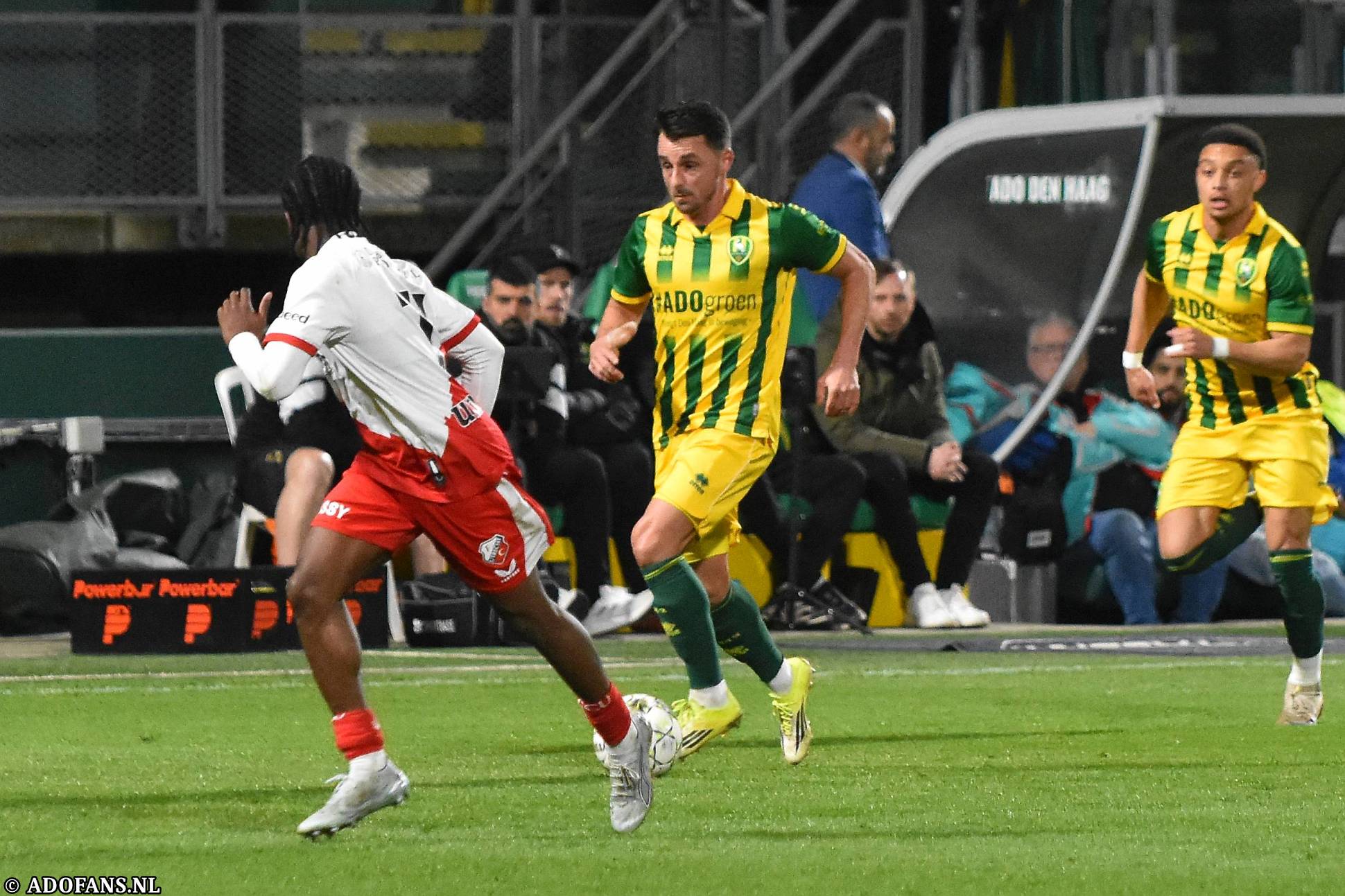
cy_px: 448
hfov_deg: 8.6
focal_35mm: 240
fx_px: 8965
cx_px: 672
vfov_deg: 5.7
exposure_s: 1/640
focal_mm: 160
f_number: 2.8
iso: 4000
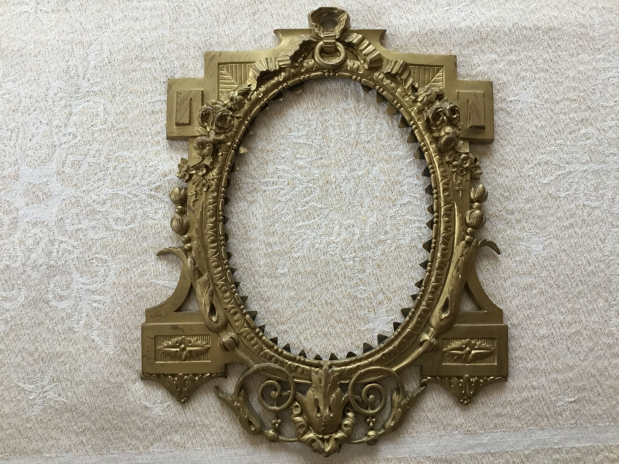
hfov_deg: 58.4
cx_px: 310
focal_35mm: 31
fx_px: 554
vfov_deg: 45.4
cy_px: 232
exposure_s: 1/33
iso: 125
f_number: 2.4
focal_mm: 3.3
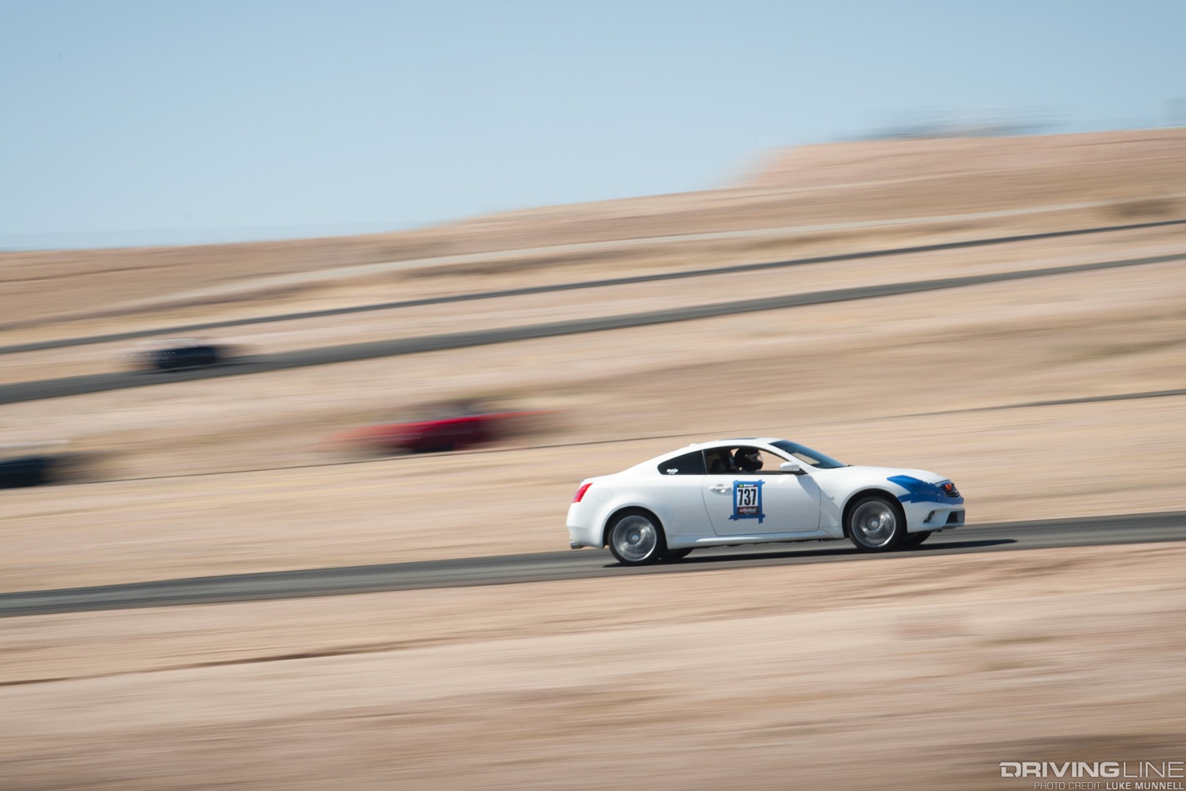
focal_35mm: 185
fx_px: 6094
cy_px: 396
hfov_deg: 11.1
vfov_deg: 7.4
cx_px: 593
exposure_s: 1/30
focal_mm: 185
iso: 100
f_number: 16
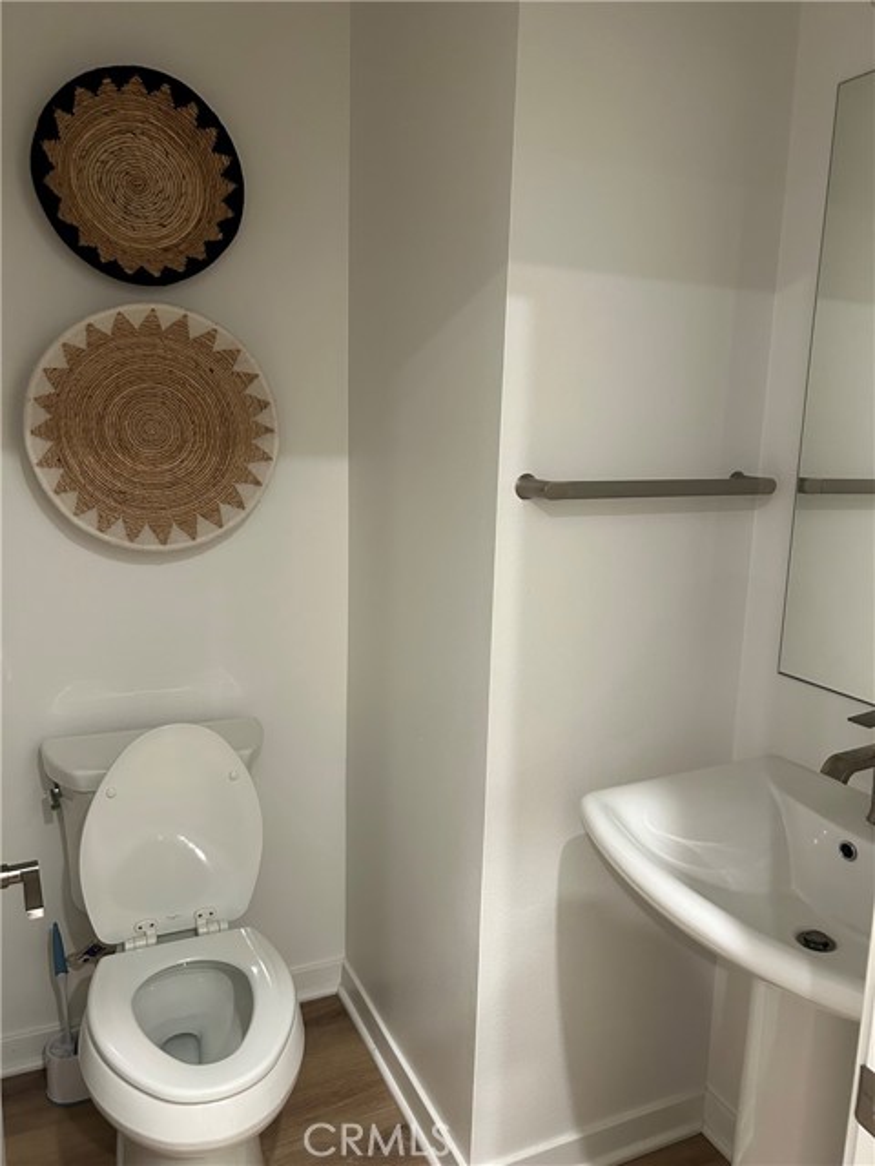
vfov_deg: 67.3
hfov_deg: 53.1
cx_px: 438
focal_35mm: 26
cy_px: 583
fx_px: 876
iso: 250
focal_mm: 5.7
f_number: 1.5
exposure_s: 1/60
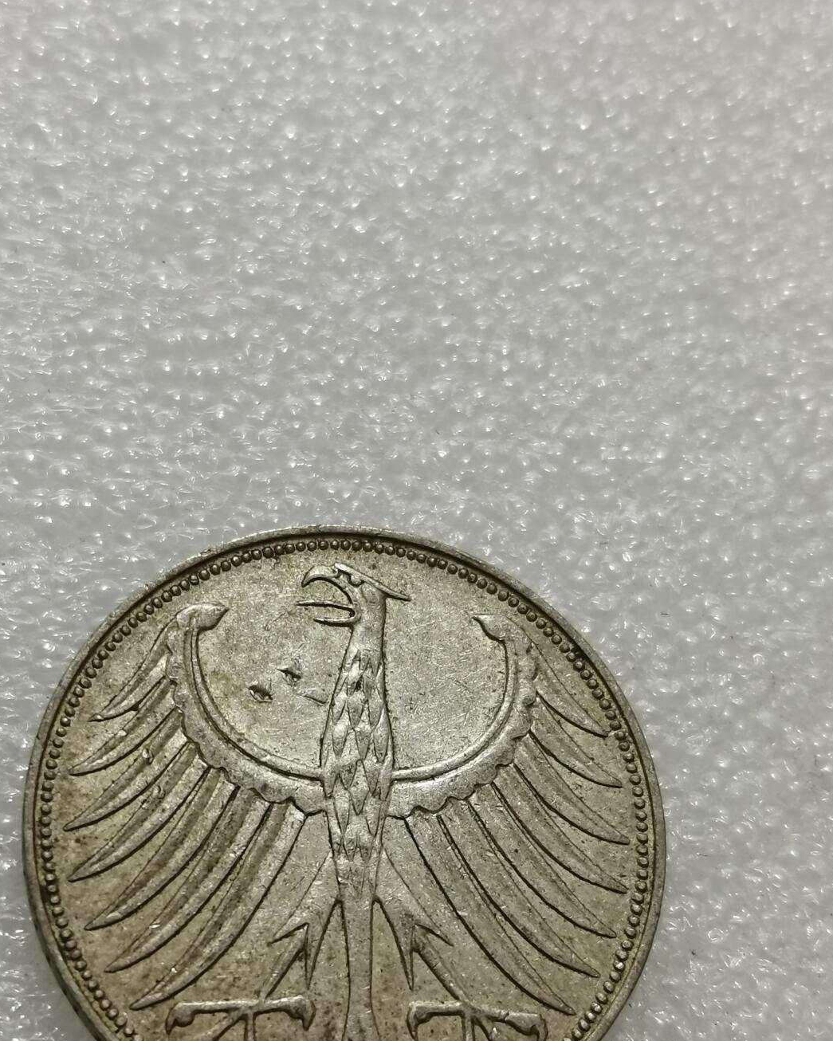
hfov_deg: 19.6
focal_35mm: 78
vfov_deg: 24.4
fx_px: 2403
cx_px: 318
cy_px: 672
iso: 80
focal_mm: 5.58
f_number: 1.8
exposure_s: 1/120
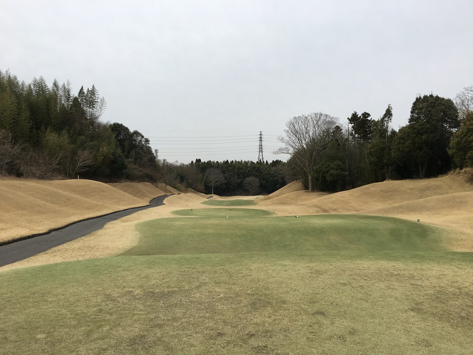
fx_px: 396
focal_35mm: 29
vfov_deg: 48.2
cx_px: 236
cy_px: 178
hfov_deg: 61.7
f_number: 2.2
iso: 25
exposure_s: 1/2262
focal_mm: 4.15
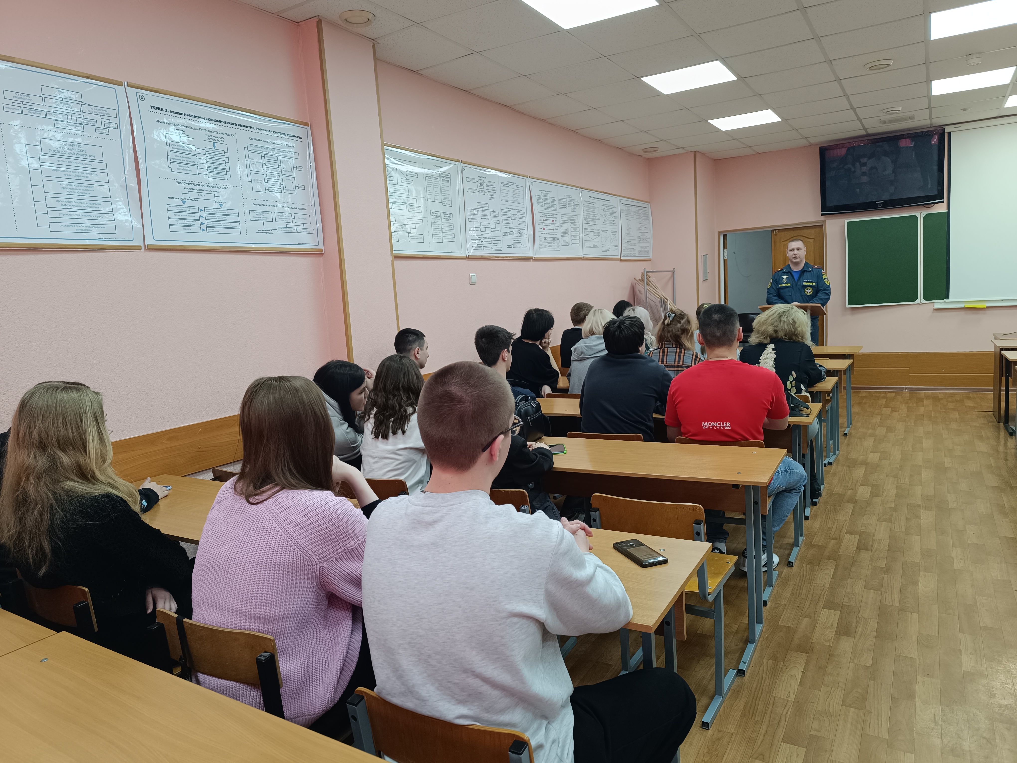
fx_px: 705
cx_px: 508
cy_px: 382
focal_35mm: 24
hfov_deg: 71.6
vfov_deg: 56.8
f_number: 1.65
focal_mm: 6.14
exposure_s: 1/50
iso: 640
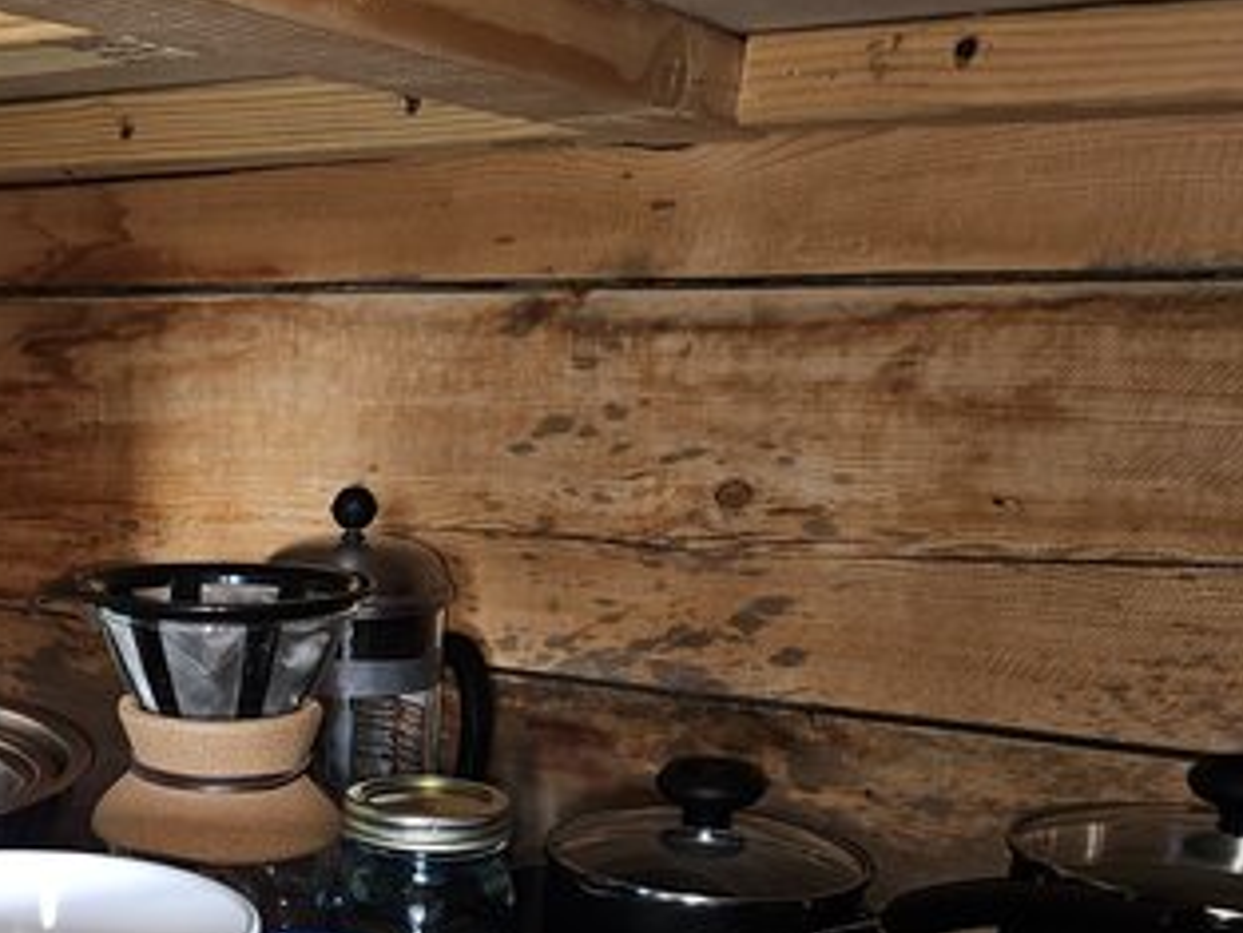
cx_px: 40
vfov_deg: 29.2
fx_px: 1688
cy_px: 901
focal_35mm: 47
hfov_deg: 36.8
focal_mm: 5.4
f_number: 1.8
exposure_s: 1/15
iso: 125
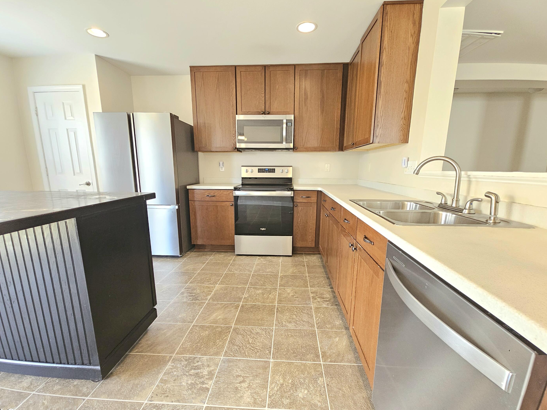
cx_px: 274
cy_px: 213
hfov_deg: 102.1
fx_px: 221
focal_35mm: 14
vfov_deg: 85.6
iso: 400
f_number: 2.2
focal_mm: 2.2
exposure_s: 1/60.2
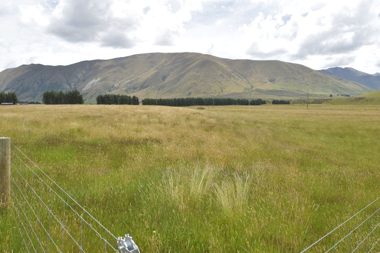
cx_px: 190
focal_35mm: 28
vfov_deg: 45.7
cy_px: 126
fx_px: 301
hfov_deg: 64.6
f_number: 10
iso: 100
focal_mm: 19
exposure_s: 1/200
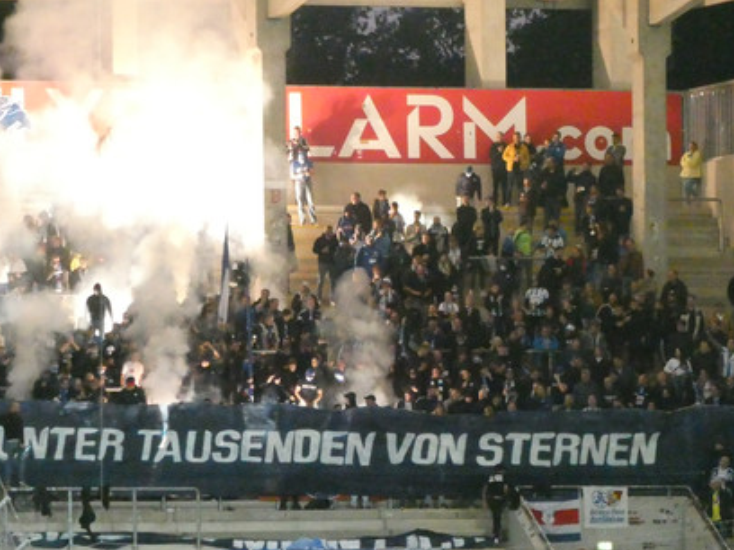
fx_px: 6658
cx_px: 362
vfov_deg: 4.7
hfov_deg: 6.3
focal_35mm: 314
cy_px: 359
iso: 2500
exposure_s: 1/125
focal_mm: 35.8
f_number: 5.6
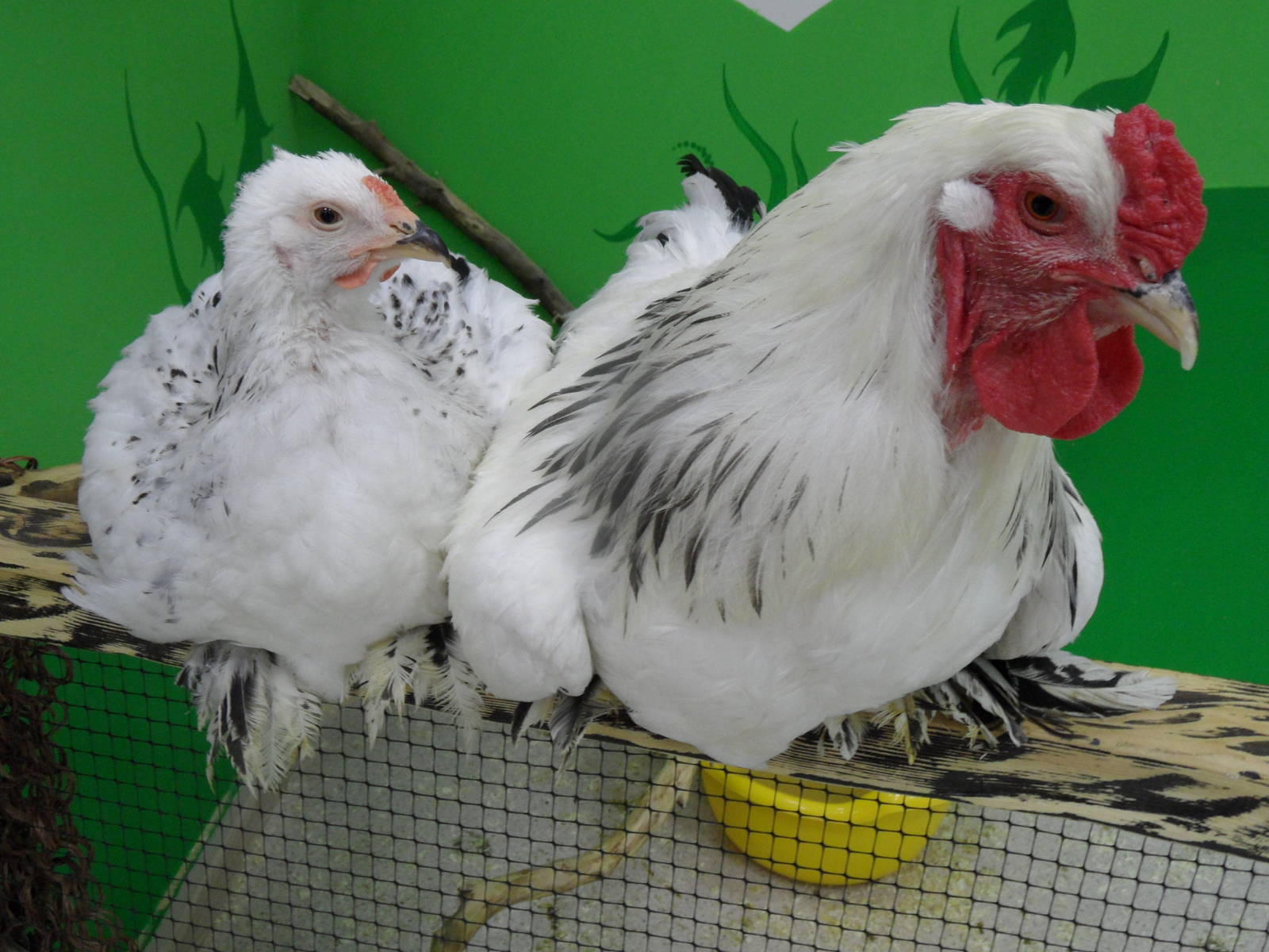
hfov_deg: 56.8
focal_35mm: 32
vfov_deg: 44.2
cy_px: 476
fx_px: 1173
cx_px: 634
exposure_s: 1/20
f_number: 3.4
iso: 200
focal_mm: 5.3
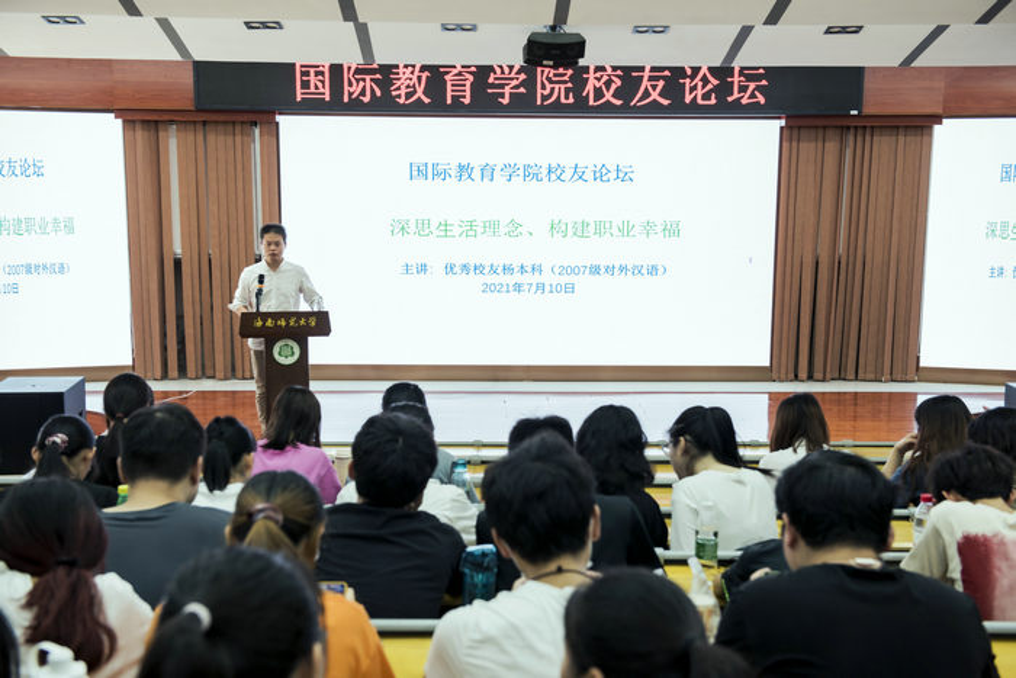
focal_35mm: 45
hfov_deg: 43.6
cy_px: 339
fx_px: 1270
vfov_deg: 29.9
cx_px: 508
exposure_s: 1/60
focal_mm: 45
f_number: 4.5
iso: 640
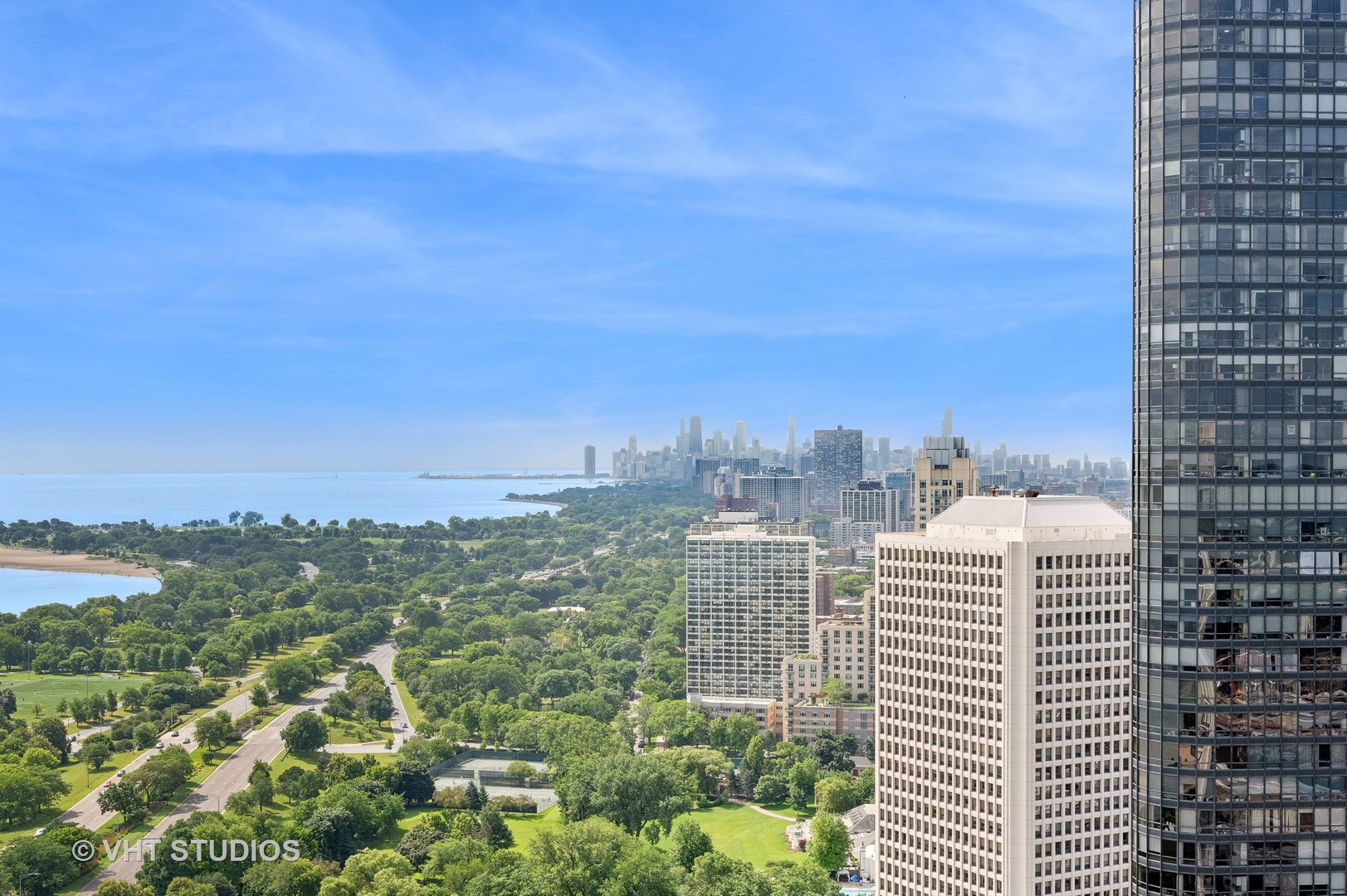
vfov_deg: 29.8
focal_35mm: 45
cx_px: 674
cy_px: 448
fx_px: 1683
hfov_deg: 43.6
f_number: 9.5
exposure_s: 1/350
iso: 200
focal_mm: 30
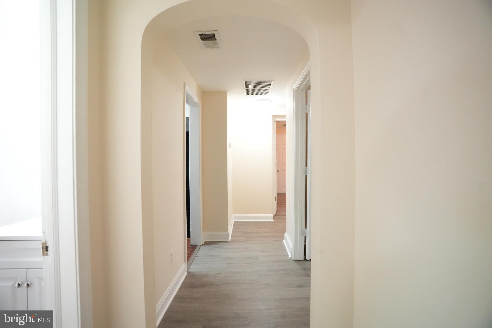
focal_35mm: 16
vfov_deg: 73.7
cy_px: 164
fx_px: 219
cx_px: 246
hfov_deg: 96.7
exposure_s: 1/160
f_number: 4
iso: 12800
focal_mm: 16
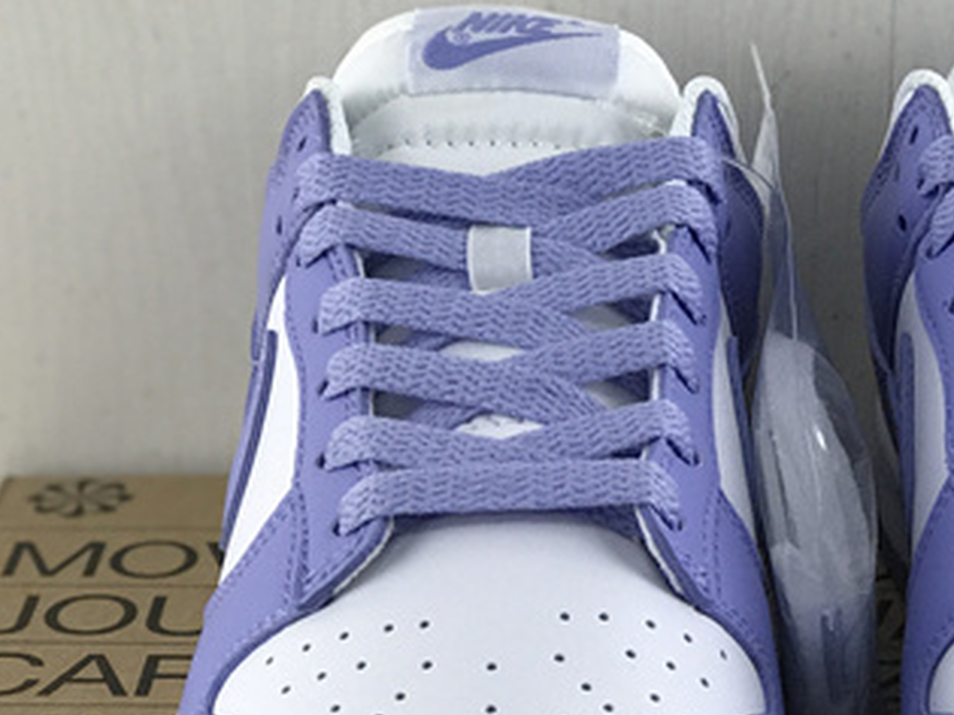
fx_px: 3692
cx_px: 857
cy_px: 450
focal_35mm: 134
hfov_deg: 14.6
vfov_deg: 11.1
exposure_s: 1/50
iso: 50
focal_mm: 6.6
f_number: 2.8
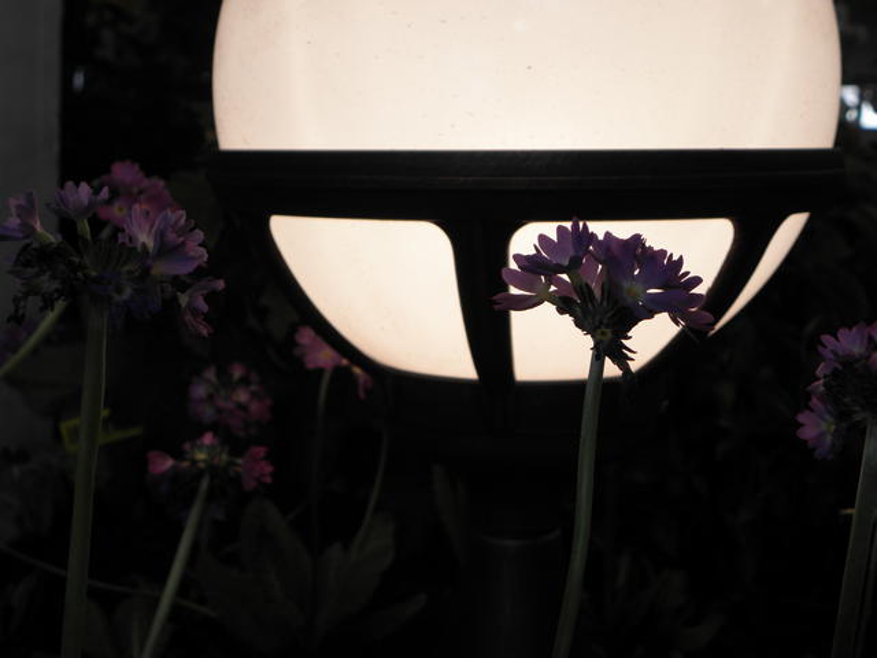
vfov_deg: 28.6
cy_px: 329
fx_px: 1292
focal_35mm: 51
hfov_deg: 37.5
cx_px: 438
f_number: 3.5
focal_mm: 9.22
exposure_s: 1/80
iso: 64
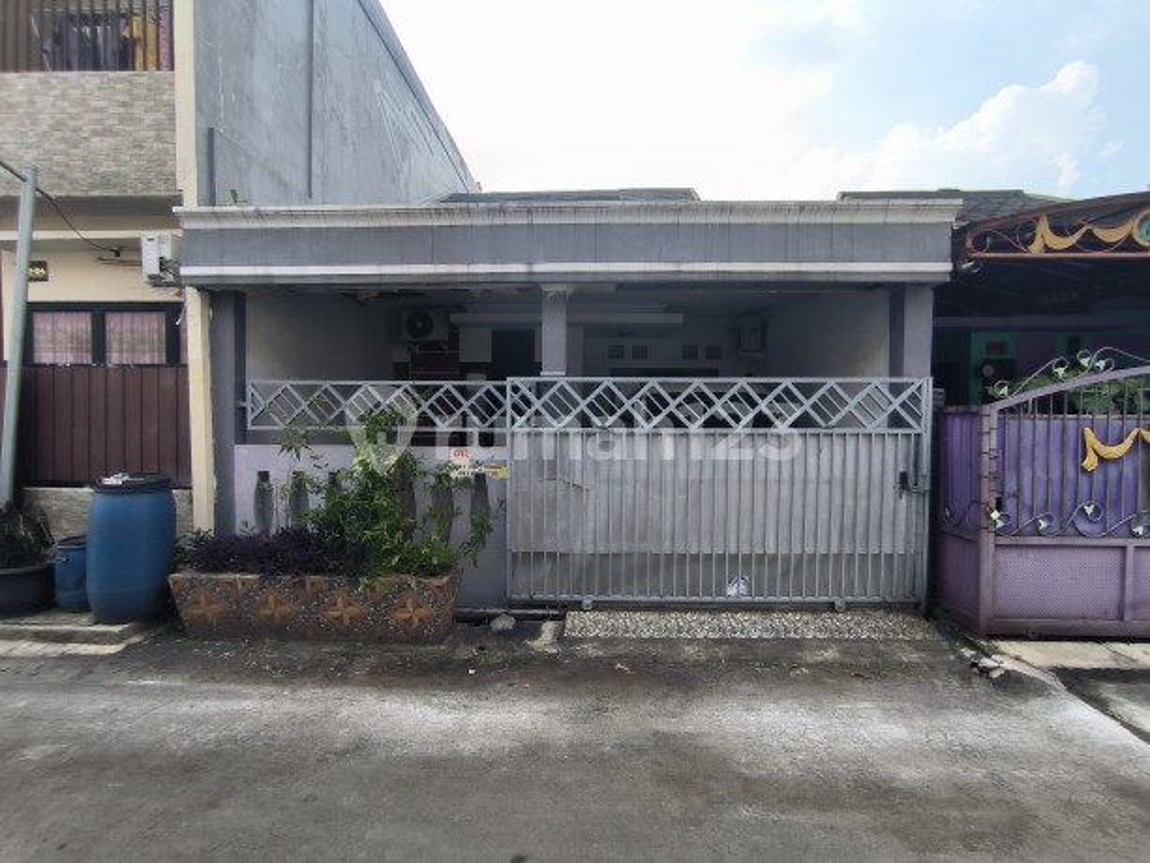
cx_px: 575
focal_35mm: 16
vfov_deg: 78.1
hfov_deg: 94.5
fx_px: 532
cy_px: 432
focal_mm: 1.65
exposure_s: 1/413
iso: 50
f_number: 2.2
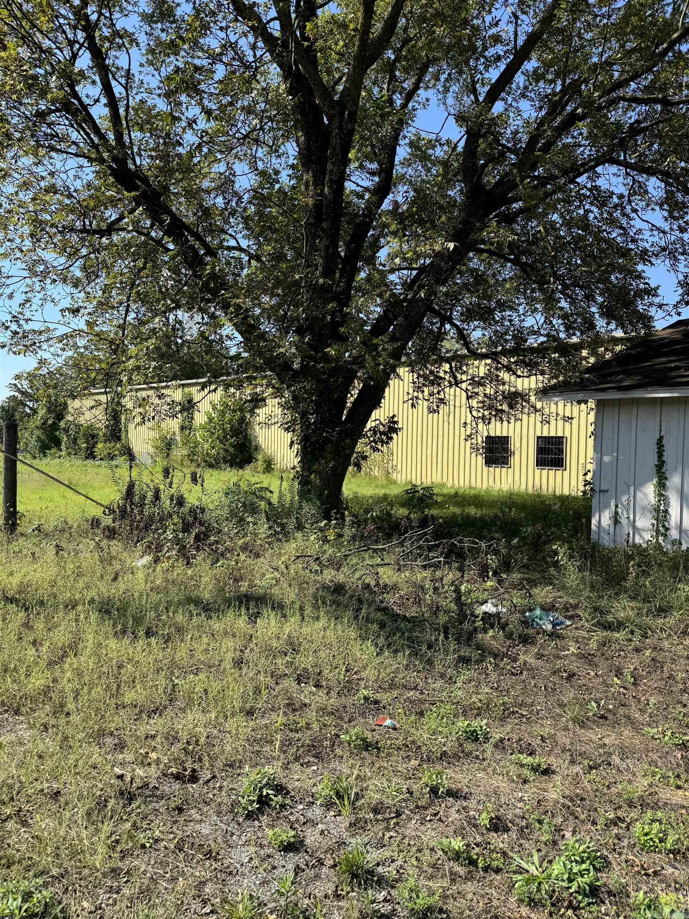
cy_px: 460
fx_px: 637
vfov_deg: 71.6
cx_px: 344
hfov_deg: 56.8
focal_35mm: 24
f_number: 1.78
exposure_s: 1/2041
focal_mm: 6.76
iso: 80
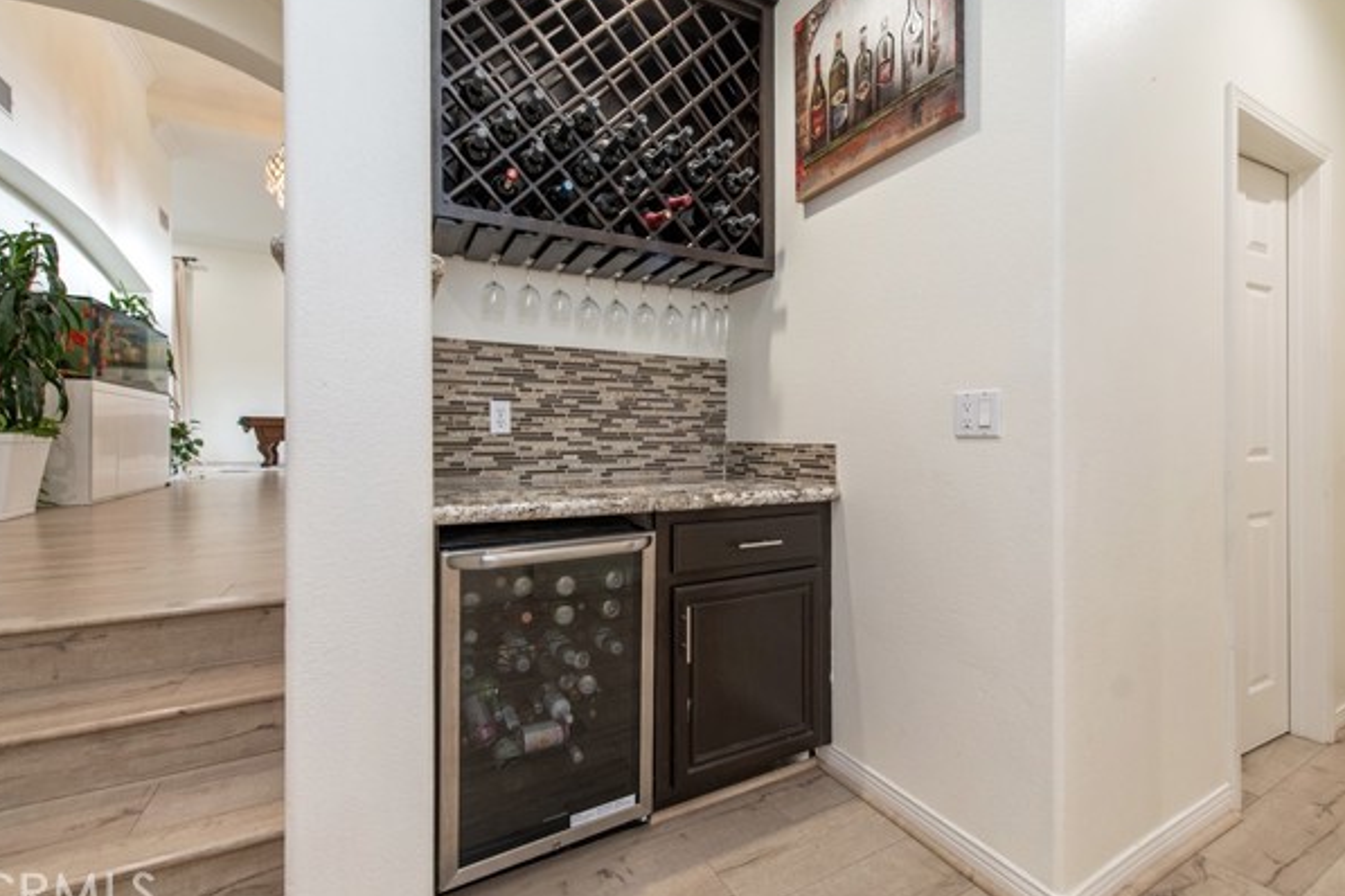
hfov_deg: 100.4
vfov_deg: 77.3
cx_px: 669
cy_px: 446
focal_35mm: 15
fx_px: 560
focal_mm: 14
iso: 900
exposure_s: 1/60
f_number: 4
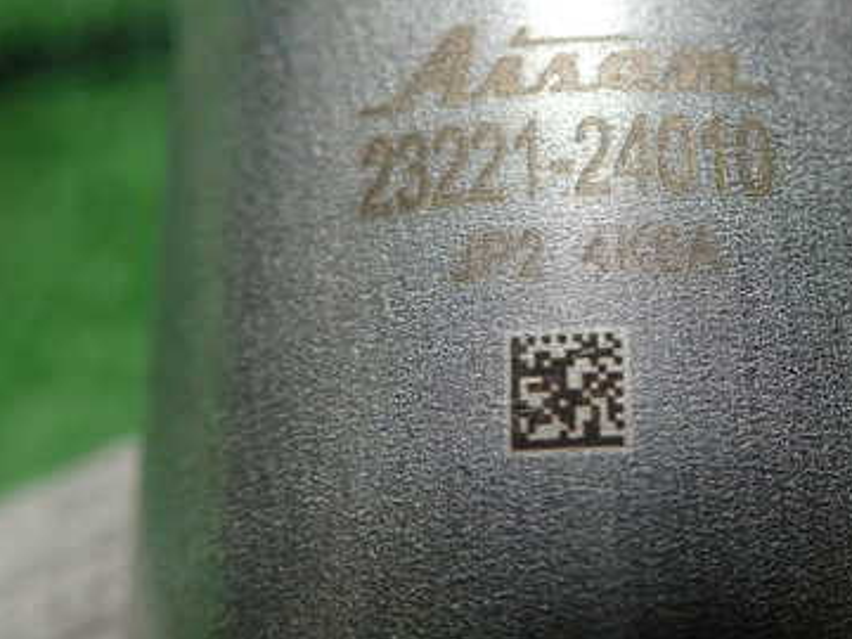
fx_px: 1231
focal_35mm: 50
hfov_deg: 37.5
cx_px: 611
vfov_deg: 28.7
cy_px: 170
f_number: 2.3
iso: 250
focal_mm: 5.5
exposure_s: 1/125
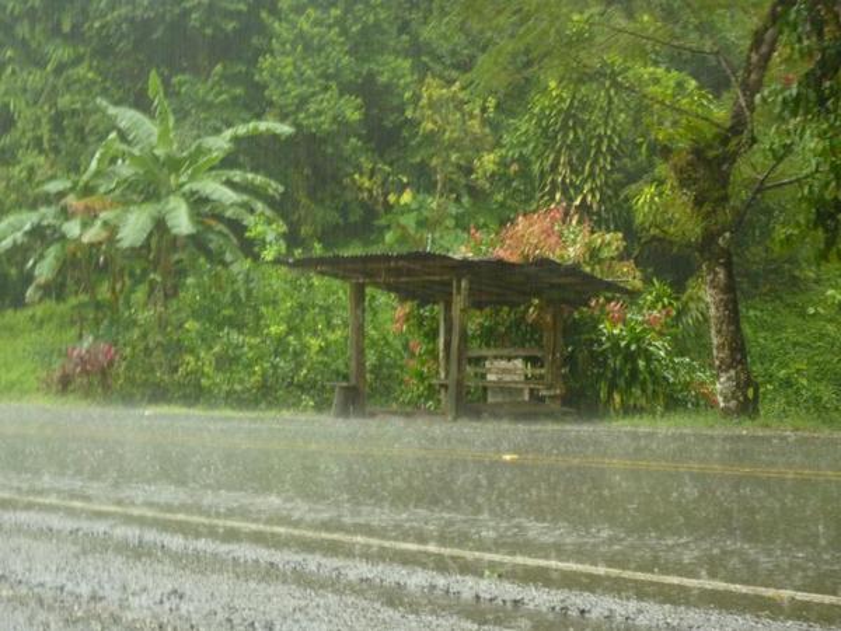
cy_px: 316
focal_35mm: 72
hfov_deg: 27.0
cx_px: 420
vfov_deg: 20.4
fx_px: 1749
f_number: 4.1
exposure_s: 1/8
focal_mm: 11.9
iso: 400
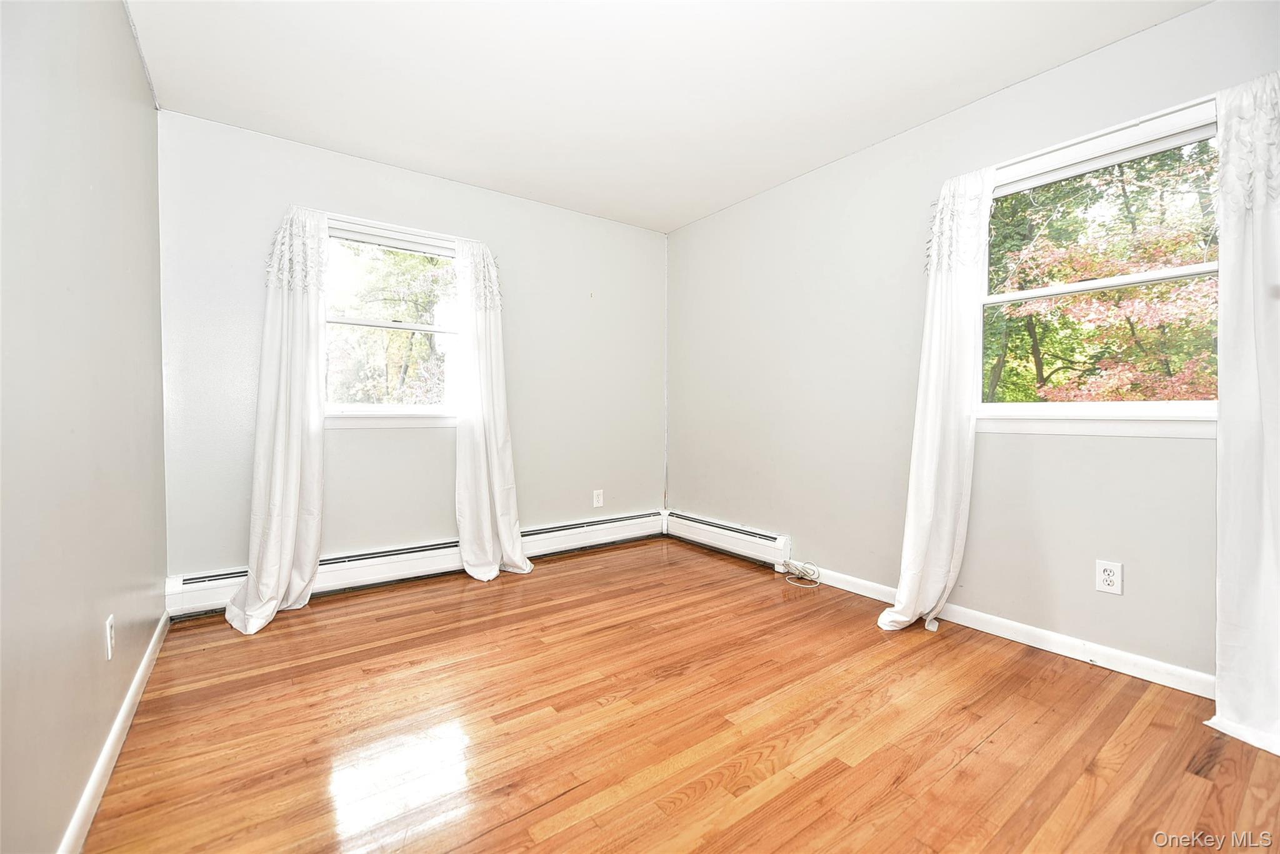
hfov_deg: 100.4
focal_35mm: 15
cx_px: 640
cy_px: 427
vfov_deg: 77.3
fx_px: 533
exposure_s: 1/60
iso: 250
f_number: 3.2
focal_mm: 15
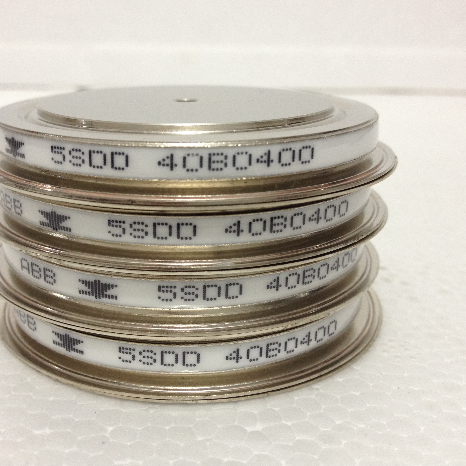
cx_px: 192
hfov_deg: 39.9
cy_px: 233
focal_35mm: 42
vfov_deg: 40.0
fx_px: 640
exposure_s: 1/20
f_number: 2.4
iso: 100
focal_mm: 4.28
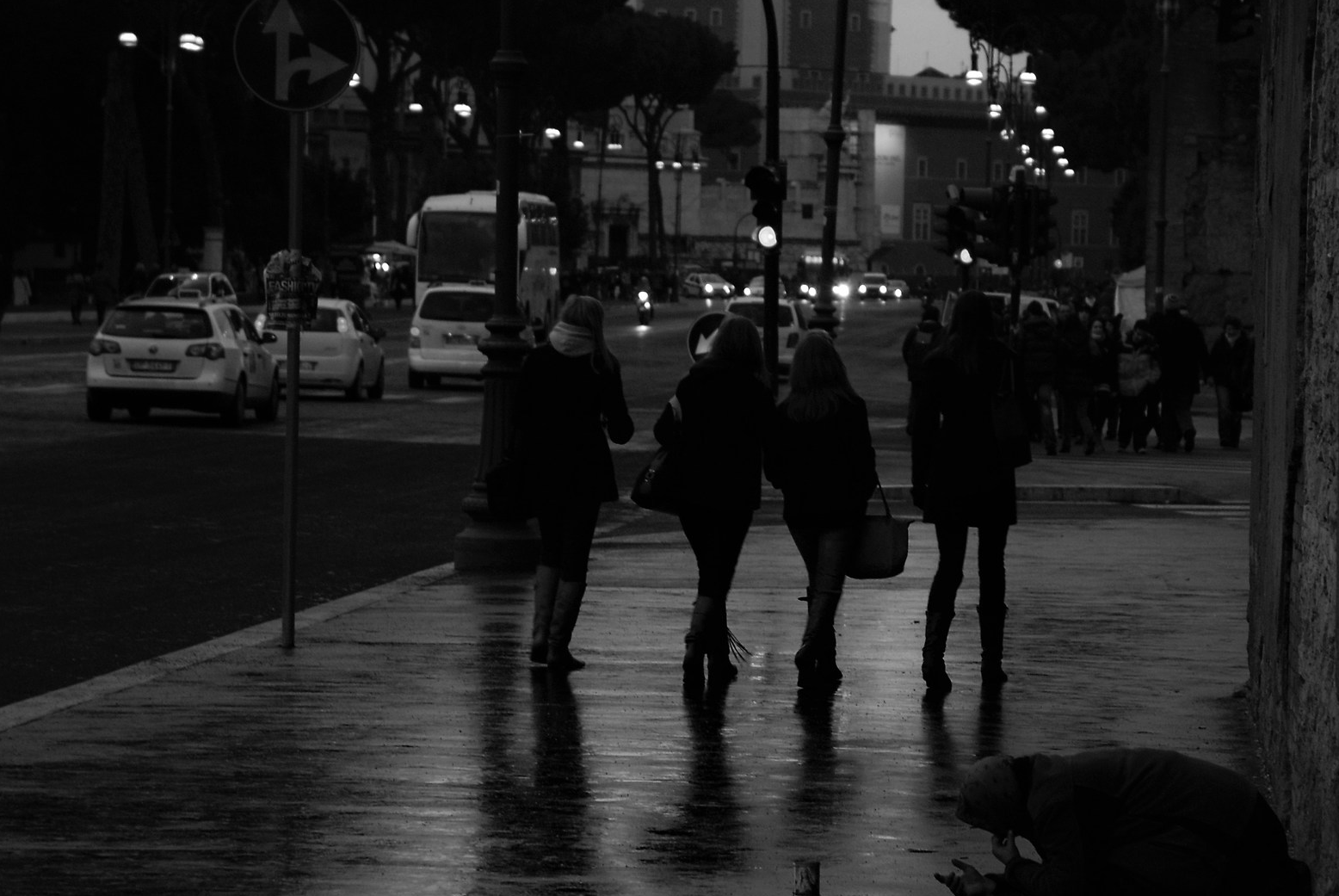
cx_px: 852
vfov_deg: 8.5
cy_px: 564
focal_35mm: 162
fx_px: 6032
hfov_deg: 12.7
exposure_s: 1/80
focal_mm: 70
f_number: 4.5
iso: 320
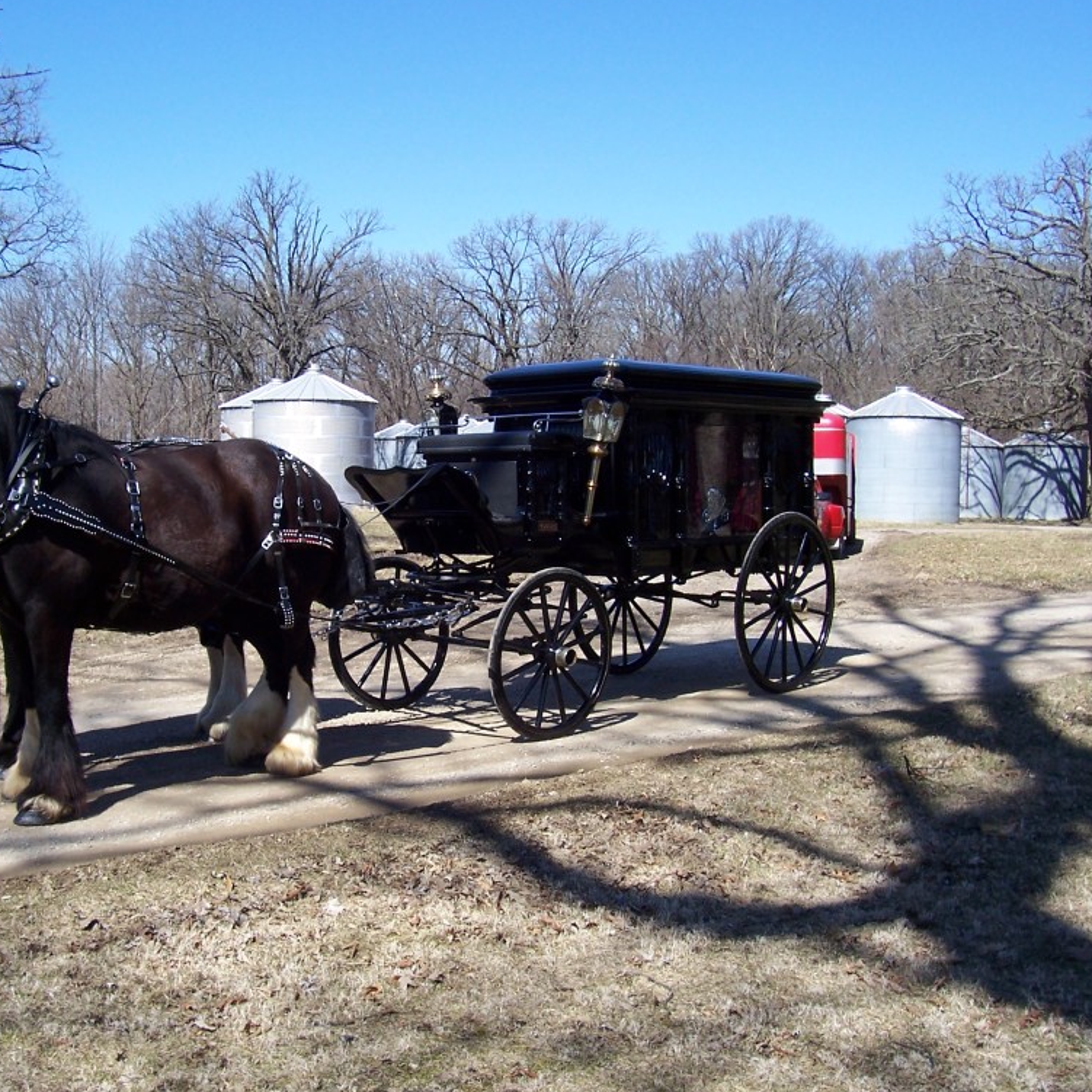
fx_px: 1463
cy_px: 538
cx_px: 398
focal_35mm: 41
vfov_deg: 40.9
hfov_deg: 40.6
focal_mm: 5.6
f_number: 5.6
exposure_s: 1/350
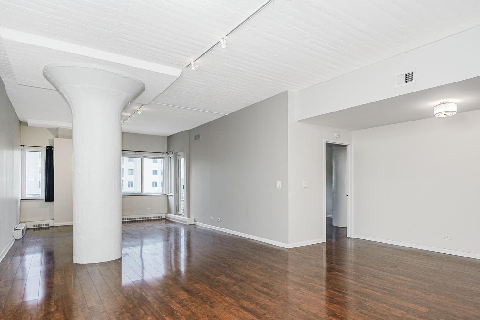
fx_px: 293
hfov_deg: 77.5
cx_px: 292
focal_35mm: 22
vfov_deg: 57.0
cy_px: 182
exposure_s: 1/30
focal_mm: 16
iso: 100
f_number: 4.5
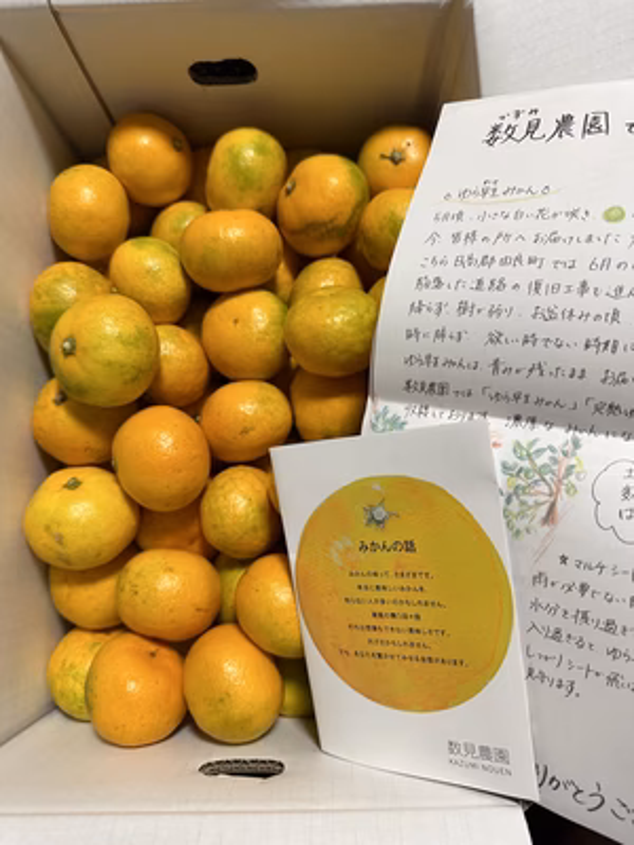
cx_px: 317
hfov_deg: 56.8
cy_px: 422
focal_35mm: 24
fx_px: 586
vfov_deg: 71.6
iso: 200
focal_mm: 6.86
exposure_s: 1/75
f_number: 1.78
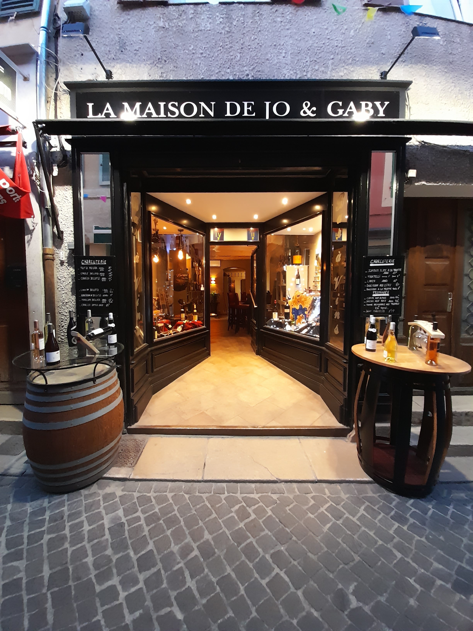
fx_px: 237
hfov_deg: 89.9
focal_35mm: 13
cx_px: 236
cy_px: 316
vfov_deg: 106.2
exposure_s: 1/25
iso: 320
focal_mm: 1.42
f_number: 2.2
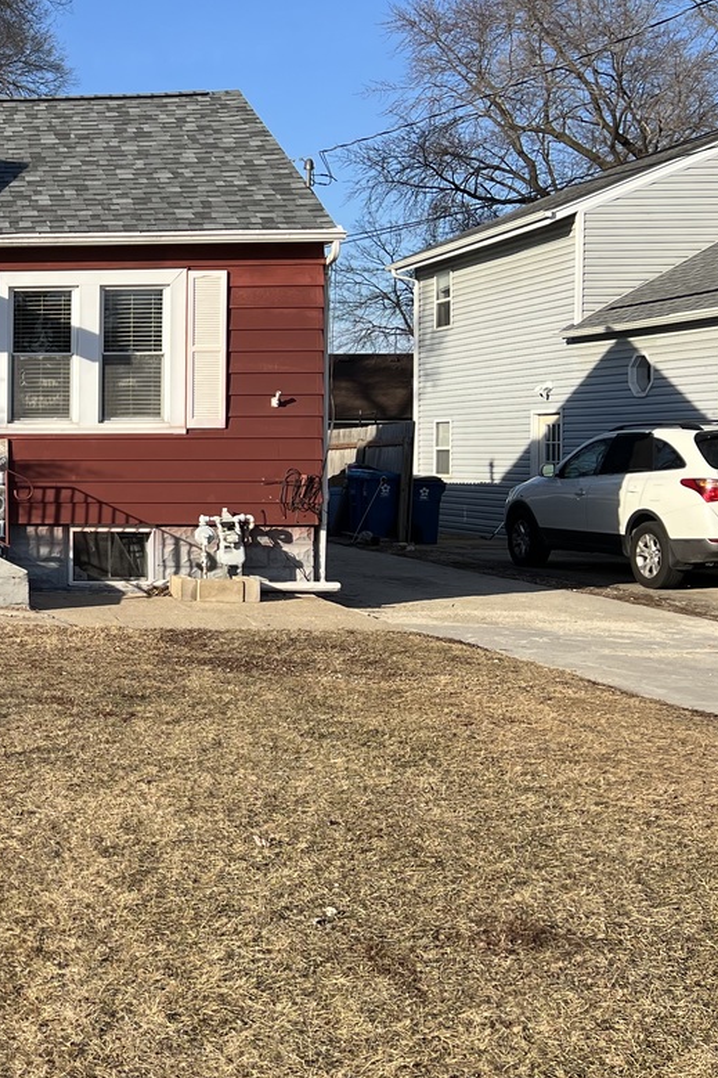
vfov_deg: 39.5
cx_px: -260
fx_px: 1496
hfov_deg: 23.3
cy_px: 458
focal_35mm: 50
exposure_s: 1/2762
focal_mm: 5.7
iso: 50
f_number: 1.5
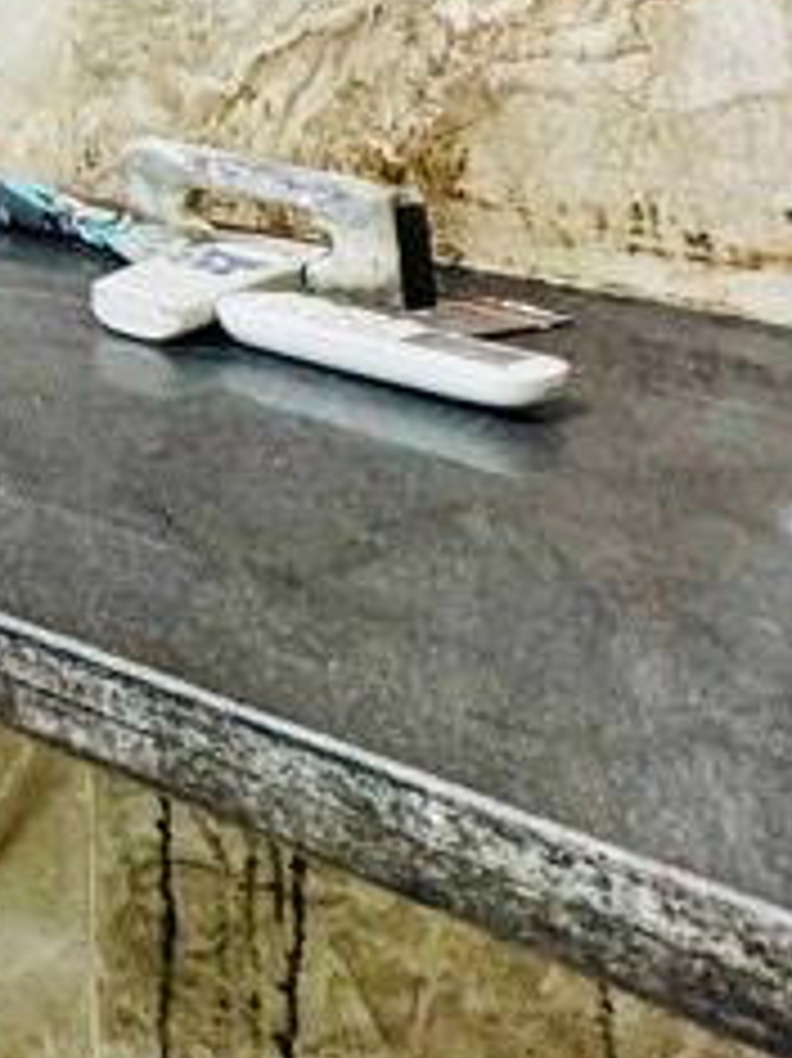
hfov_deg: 16.8
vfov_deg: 26.7
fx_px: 1863
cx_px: -860
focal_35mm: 61
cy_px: -320
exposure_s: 1/50
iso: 400
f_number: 2.2
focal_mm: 2.22
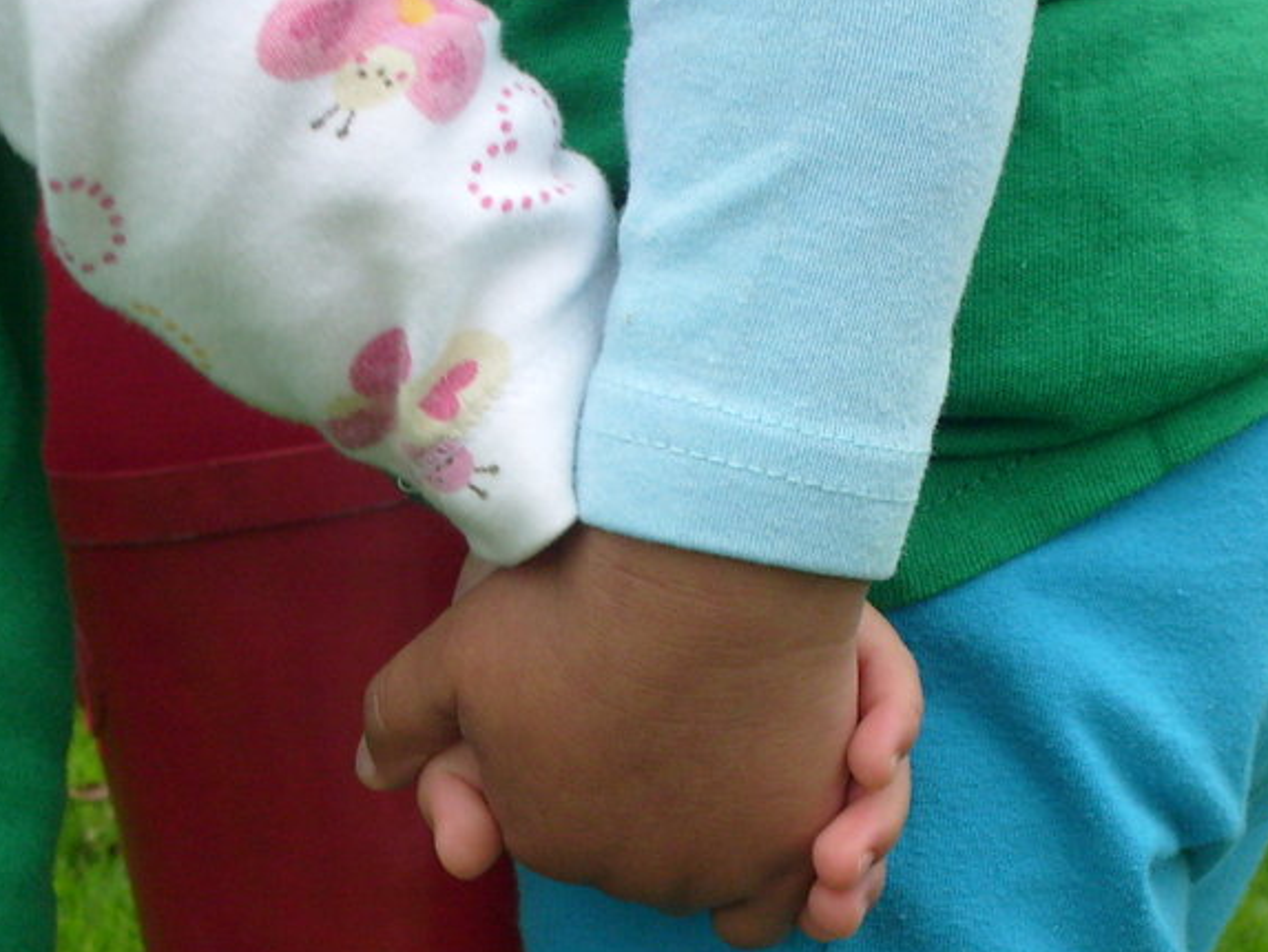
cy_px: 642
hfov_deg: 18.0
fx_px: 3994
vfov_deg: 13.6
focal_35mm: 109
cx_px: 482
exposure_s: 1/60
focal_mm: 10.3
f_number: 3.6
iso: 80
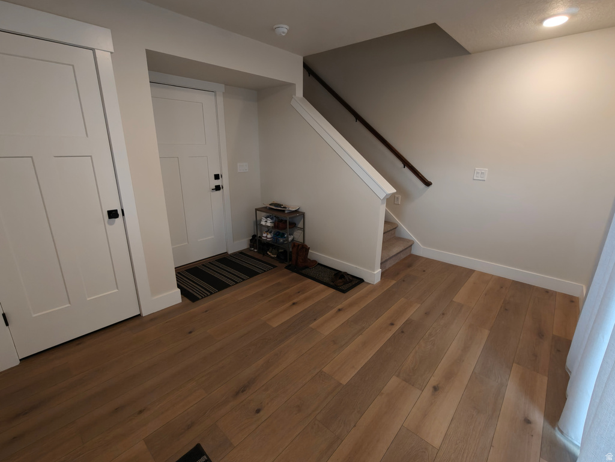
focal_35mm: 15
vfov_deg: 81.7
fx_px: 266
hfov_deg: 98.2
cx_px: 308
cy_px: 231
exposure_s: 1/120
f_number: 2
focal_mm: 2.3
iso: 1000
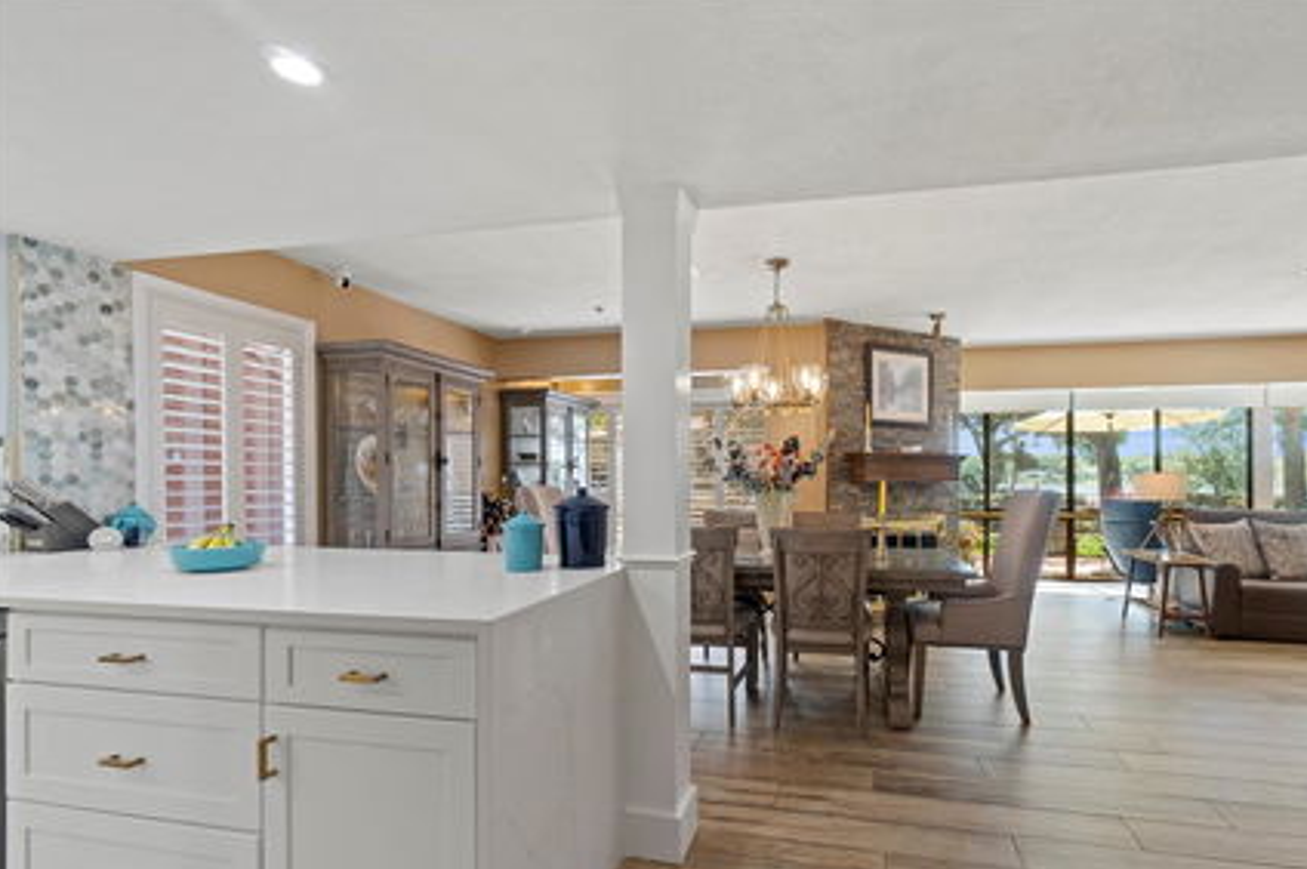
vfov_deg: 70.1
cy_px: 481
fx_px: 617
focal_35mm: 17
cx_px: 724
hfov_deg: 93.0
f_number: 9
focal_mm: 10
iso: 200
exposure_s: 1/3
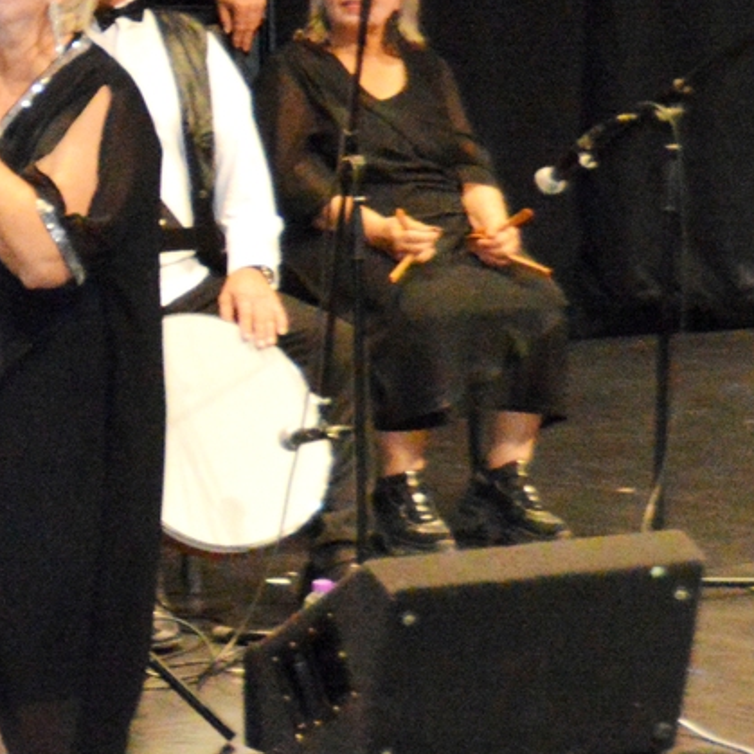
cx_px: -594
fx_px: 9019
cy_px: 191
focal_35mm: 366
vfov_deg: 4.8
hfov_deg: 4.7
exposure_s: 1/125
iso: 6400
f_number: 10
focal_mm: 80
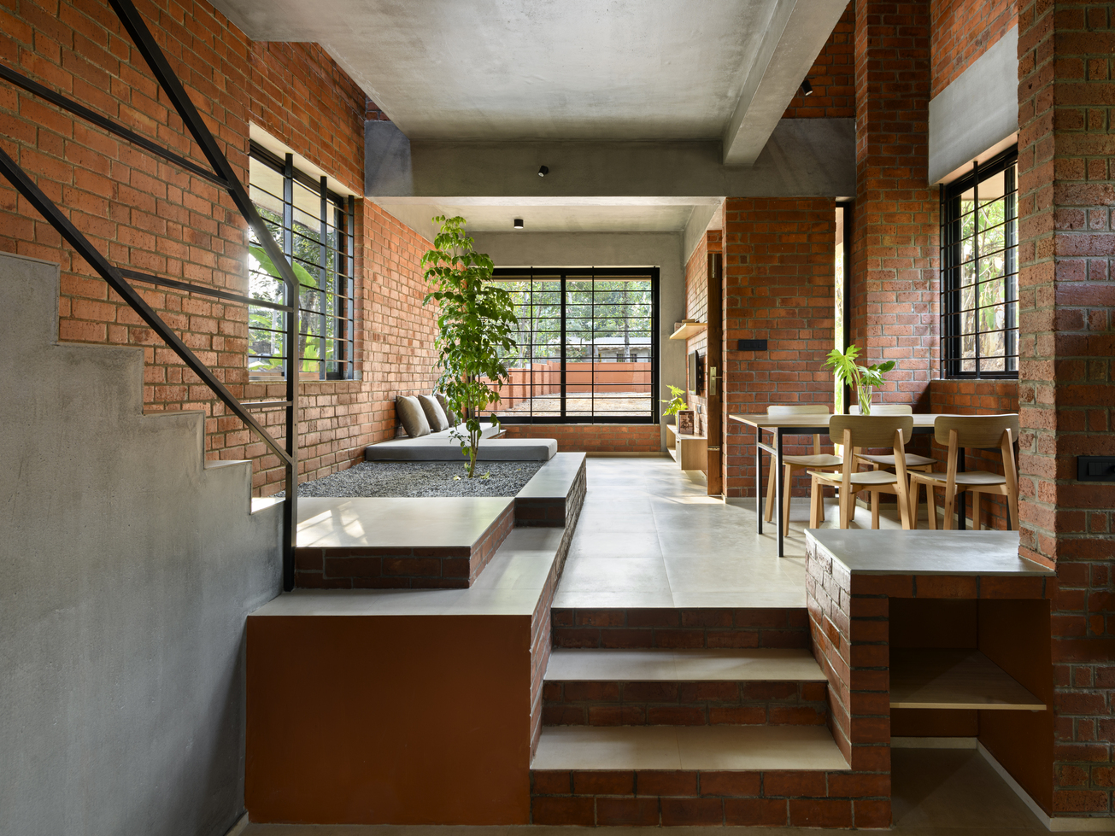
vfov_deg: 63.5
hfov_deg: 78.7
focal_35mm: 21
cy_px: 414
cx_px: 623
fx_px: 676
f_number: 11
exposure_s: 4
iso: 100
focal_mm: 19
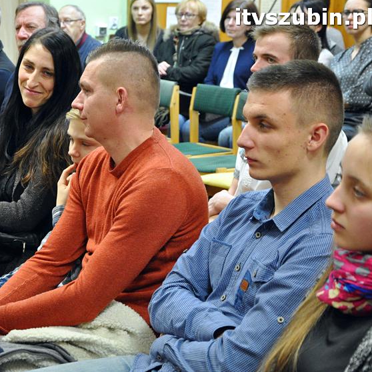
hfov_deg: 17.8
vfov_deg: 17.9
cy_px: 185
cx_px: 102
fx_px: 1179
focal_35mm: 97
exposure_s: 1/40
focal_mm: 50
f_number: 5
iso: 2000
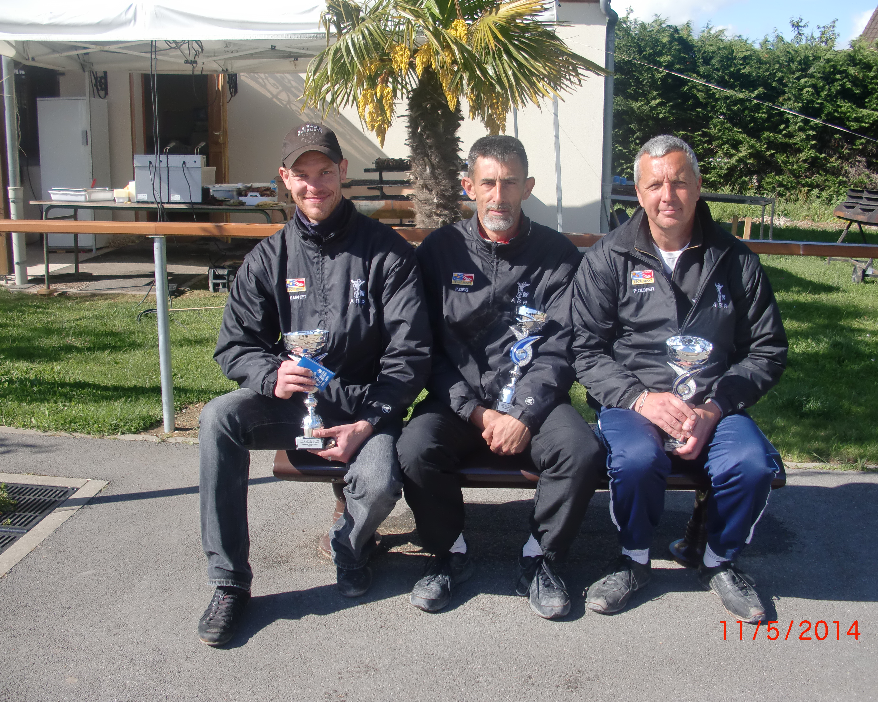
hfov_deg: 47.9
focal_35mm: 38
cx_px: 448
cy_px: 347
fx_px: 987
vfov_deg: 39.2
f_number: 2.8
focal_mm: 6.3
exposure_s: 1/800
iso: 64
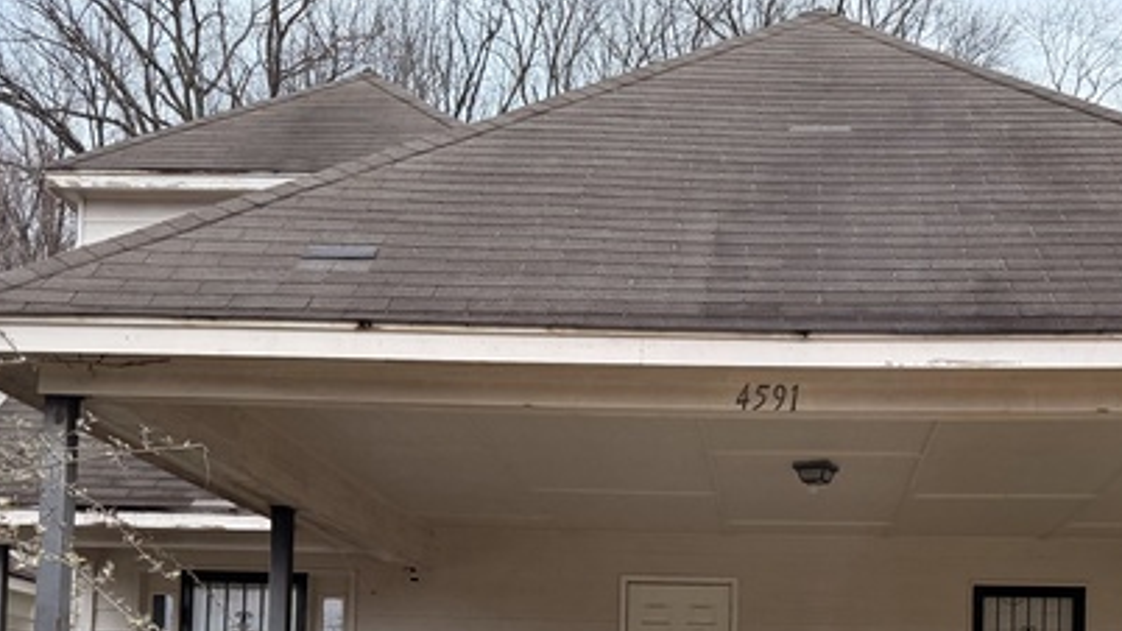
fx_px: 1547
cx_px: 762
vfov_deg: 21.8
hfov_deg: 39.3
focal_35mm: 52
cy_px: 695
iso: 200
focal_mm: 6.76
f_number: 1.78
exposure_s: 1/95
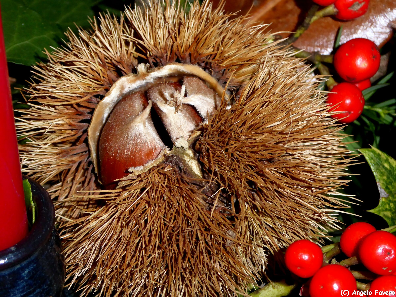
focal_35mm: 127
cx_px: 198
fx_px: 1453
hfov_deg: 15.5
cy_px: 148
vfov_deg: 11.7
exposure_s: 1/60
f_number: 5.1
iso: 400
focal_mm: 20.6
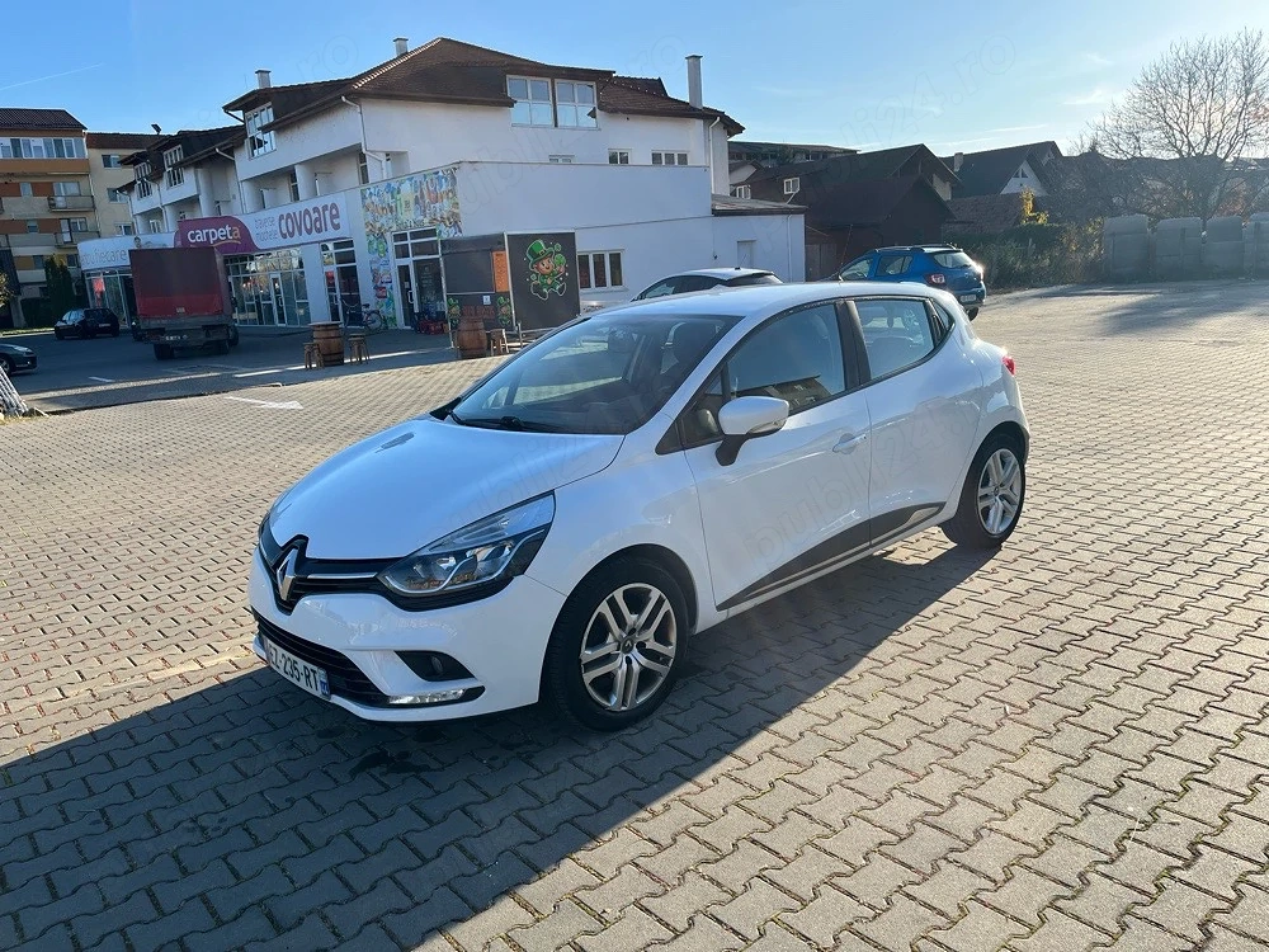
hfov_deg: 67.3
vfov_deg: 53.1
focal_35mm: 26
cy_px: 476
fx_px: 953
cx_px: 634
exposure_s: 1/1748
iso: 50
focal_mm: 5.1
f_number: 1.6
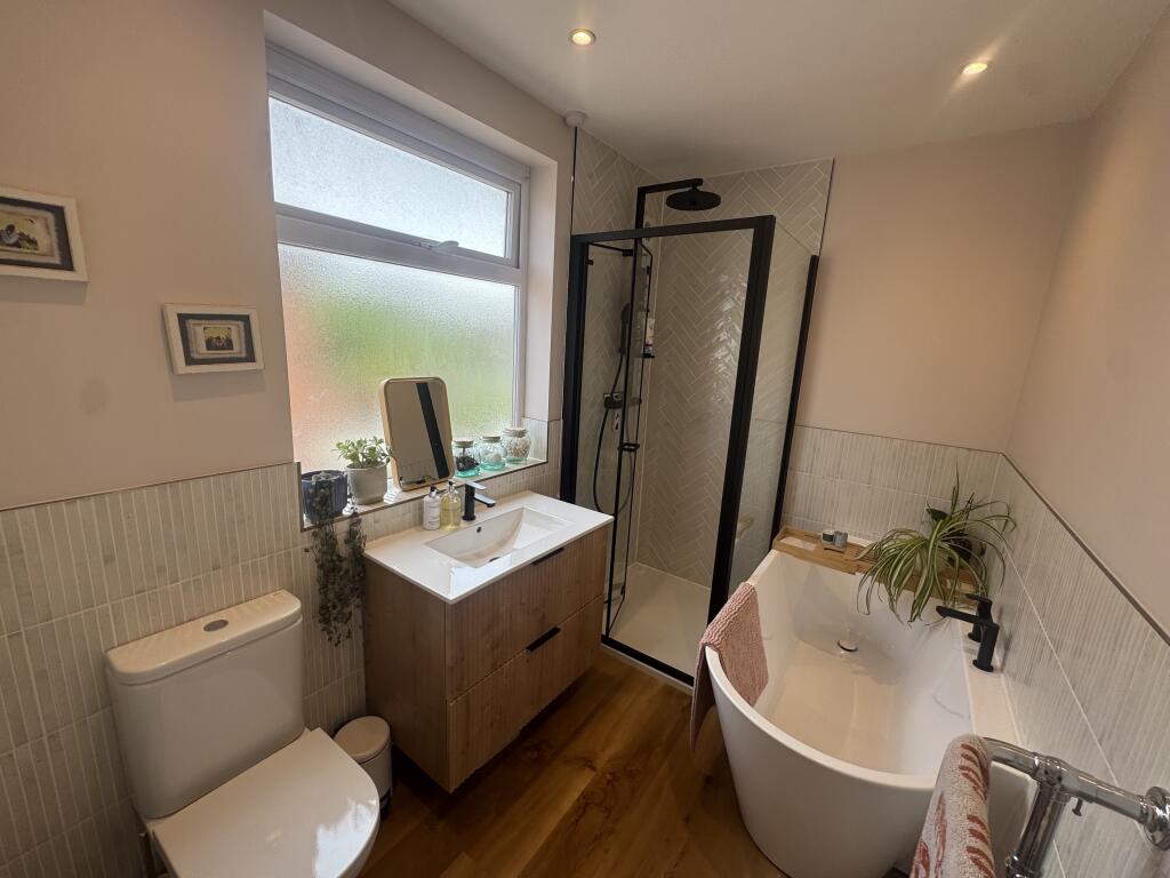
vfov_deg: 85.7
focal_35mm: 14
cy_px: 439
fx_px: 473
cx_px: 585
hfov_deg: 102.1
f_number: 2.2
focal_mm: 2.22
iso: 40
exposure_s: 1/178
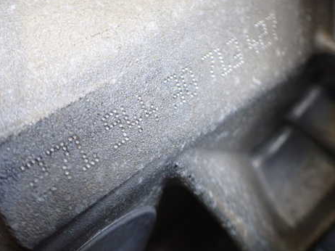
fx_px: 377
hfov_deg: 47.8
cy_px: 115
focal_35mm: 39
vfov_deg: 36.8
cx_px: 146
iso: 800
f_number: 2.3
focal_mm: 5.4
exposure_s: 1/80
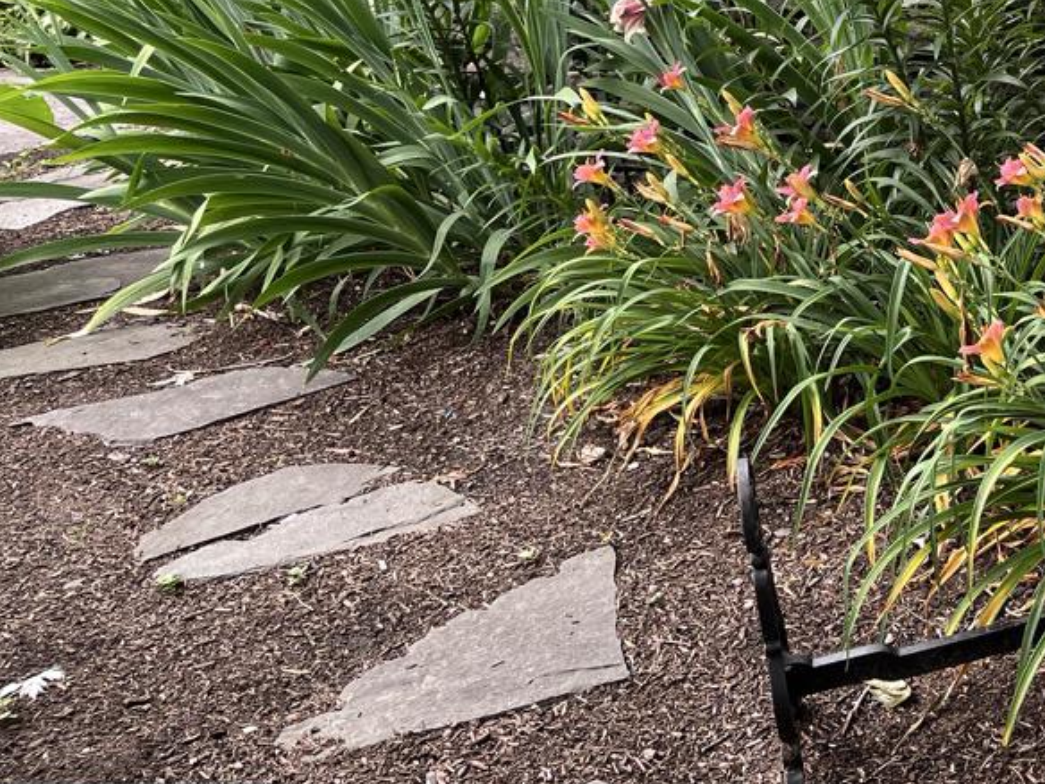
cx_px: 1131
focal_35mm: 57
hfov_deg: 30.5
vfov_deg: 24.6
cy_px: 16
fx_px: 1721
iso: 64
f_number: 1.6
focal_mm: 5.1
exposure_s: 1/121
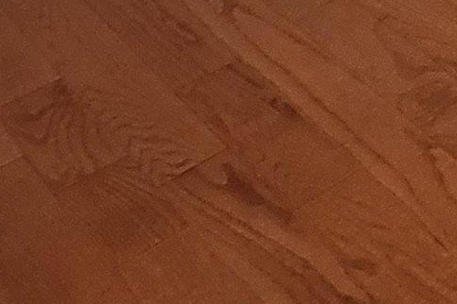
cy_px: -616
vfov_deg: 10.7
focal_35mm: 86
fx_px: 1092
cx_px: 1172
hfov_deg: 13.8
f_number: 2.2
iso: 160
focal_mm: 2.2
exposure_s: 1/60
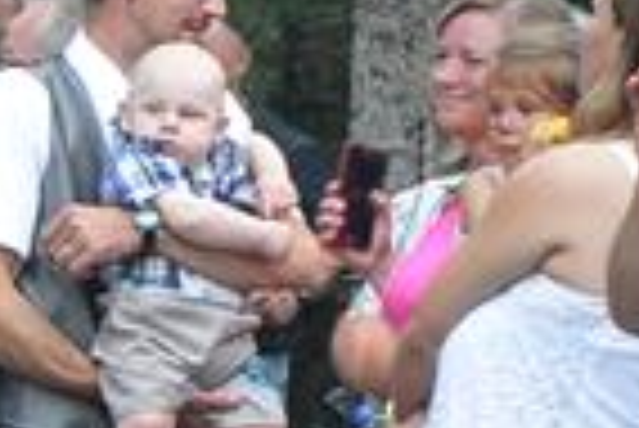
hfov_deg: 3.2
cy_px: 498
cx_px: -1062
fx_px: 11123
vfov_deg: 2.2
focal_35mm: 626
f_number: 4.5
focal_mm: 70
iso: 1600
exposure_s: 1/60
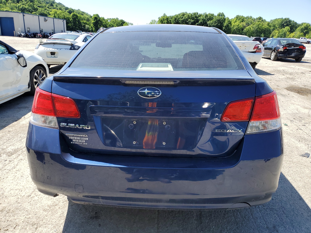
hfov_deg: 67.3
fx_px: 234
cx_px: 156
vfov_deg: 53.1
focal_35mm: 26
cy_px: 116
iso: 50
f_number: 1.5
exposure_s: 1/1429
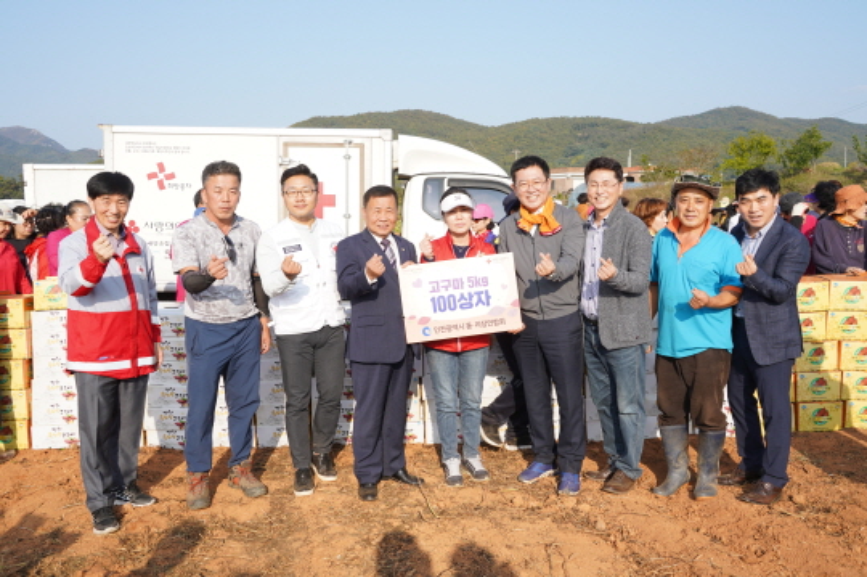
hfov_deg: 57.3
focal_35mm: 33
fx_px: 794
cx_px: 434
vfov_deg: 39.9
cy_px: 288
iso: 100
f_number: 8
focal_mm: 33
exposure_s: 1/160
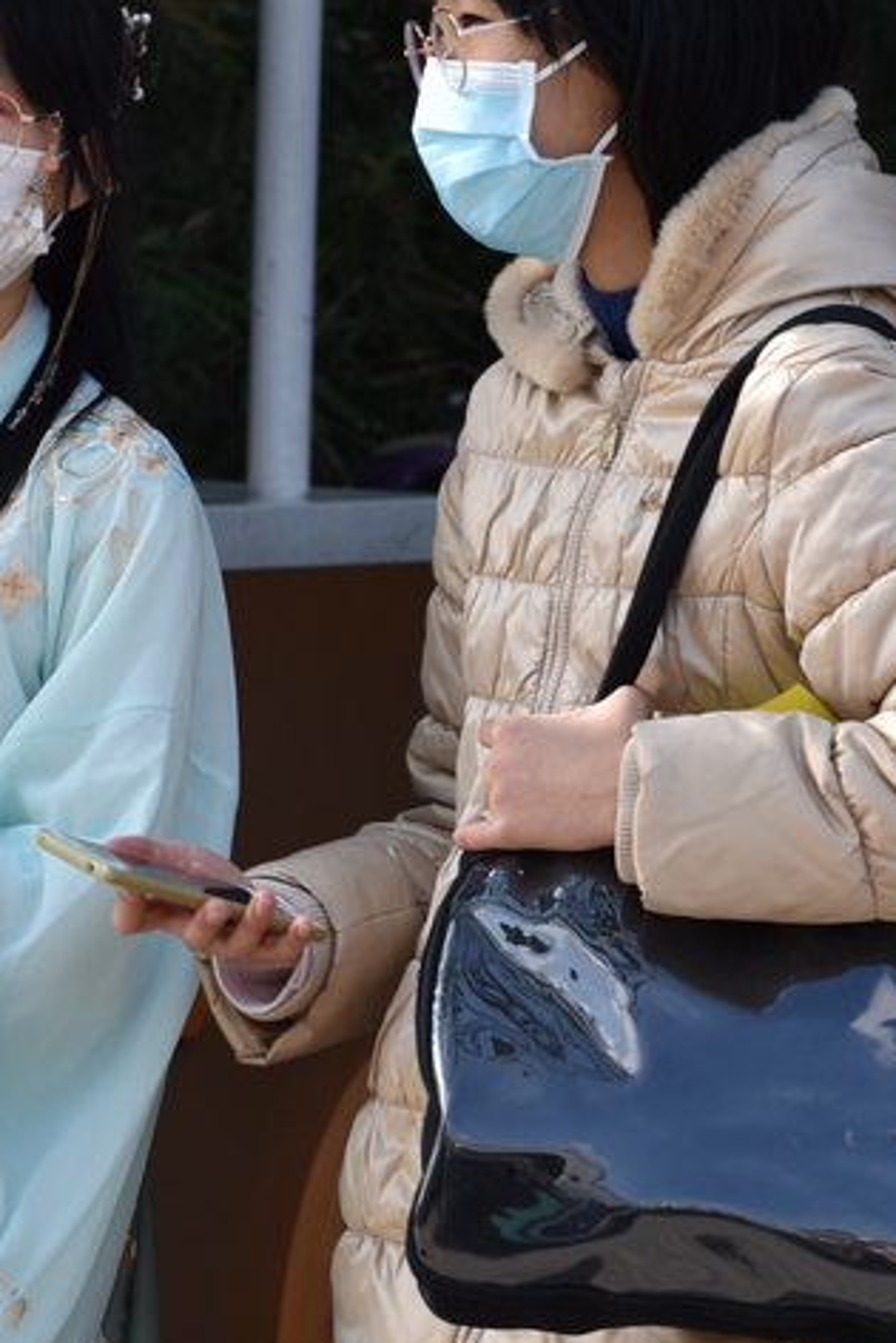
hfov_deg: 3.2
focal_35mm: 427
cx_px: 297
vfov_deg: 4.8
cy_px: 1246
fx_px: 15928
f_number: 7.1
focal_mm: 112
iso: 200
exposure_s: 1/250
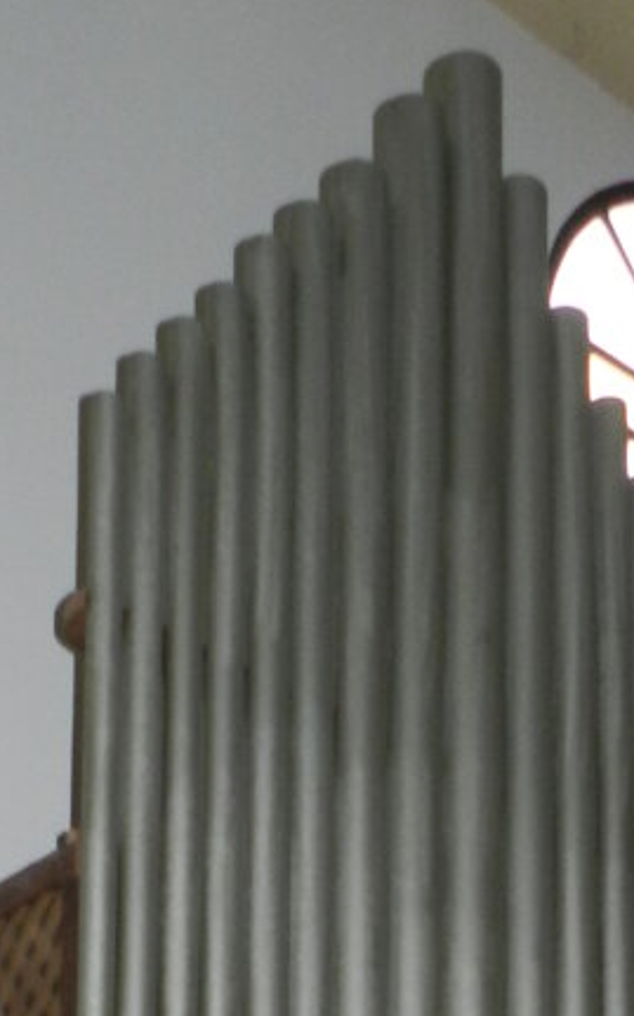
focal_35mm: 74
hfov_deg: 17.3
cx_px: 600
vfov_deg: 22.7
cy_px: 1526
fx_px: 2048
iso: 200
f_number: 3.4
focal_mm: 4
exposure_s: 1/30
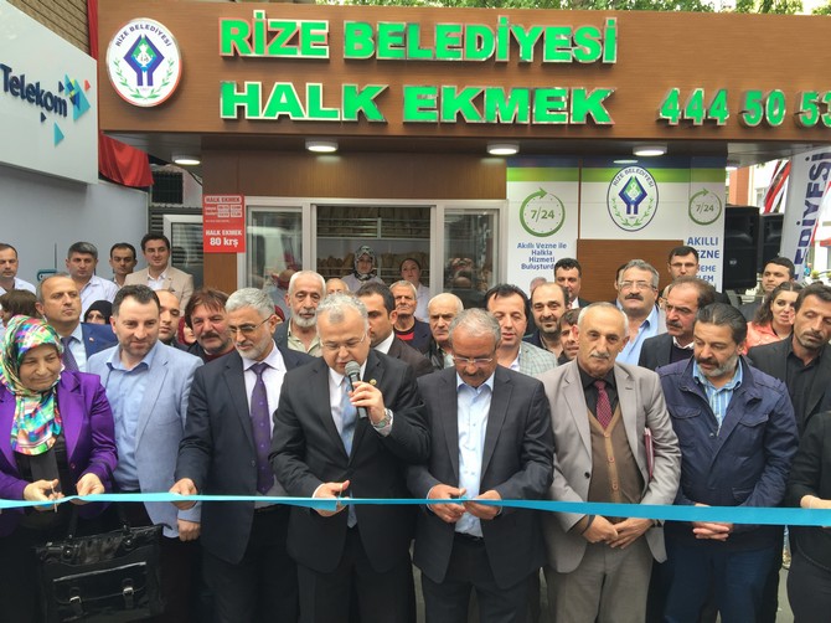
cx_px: 416
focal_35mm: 29
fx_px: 696
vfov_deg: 48.2
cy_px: 312
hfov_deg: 61.7
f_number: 2.2
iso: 32
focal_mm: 4.15
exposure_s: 1/100
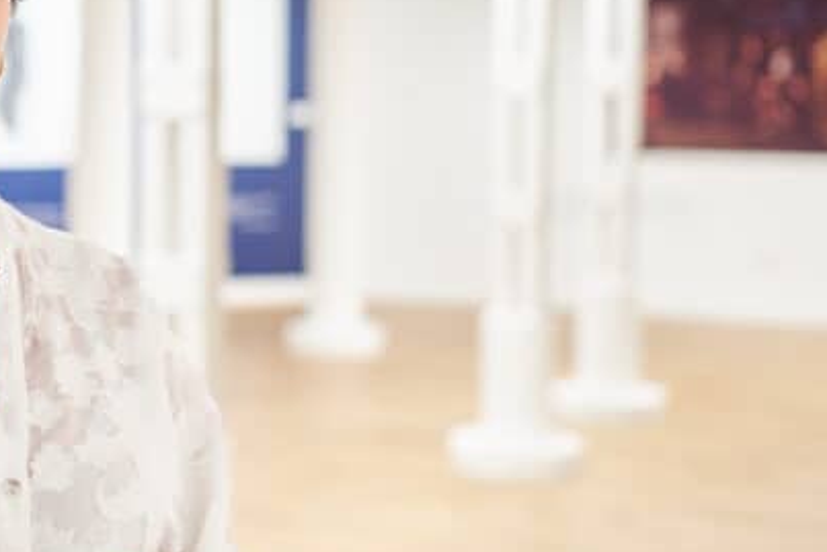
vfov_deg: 15.3
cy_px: 194
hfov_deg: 21.8
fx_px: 2045
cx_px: -57
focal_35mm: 89
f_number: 1.6
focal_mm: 35
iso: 200
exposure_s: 1/160
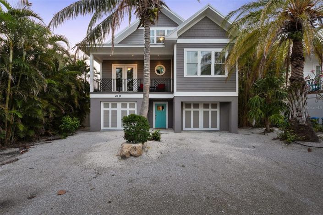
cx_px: 162
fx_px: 143
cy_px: 108
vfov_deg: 73.7
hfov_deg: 96.8
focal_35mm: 16
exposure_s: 1/125
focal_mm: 16
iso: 1600
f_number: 8
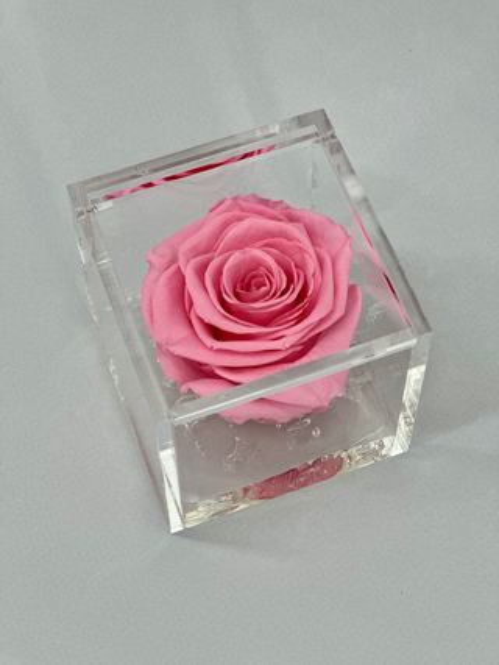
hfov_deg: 19.2
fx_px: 1478
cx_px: 250
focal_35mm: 77
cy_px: 332
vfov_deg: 25.3
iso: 20
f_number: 2.8
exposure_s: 1/100
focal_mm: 9
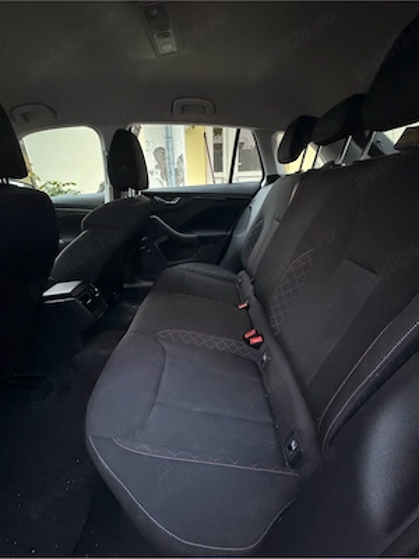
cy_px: 280
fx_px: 226
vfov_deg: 102.1
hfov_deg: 85.7
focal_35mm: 14
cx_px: 210
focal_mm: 2.22
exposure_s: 1/25
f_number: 2.2
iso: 2000
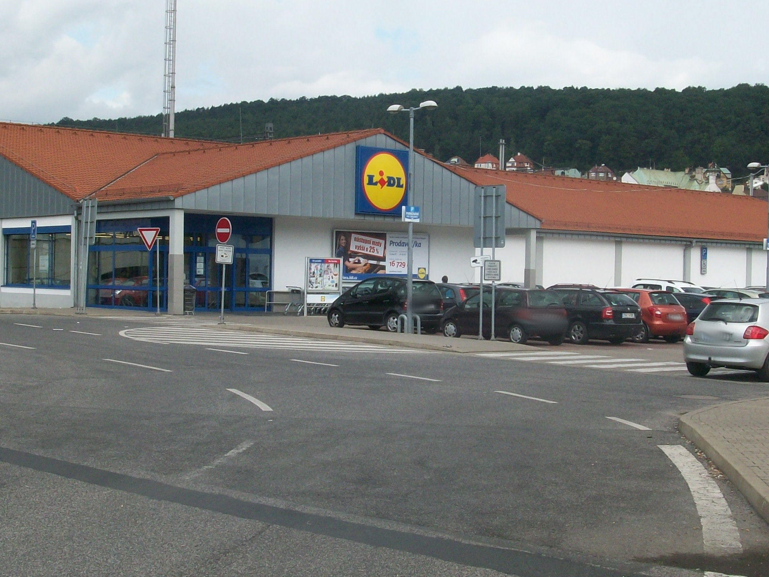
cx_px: 409
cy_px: 249
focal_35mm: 56
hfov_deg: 34.3
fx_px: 1244
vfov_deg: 26.1
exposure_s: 1/233
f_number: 5.5
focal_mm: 5.7
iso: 64
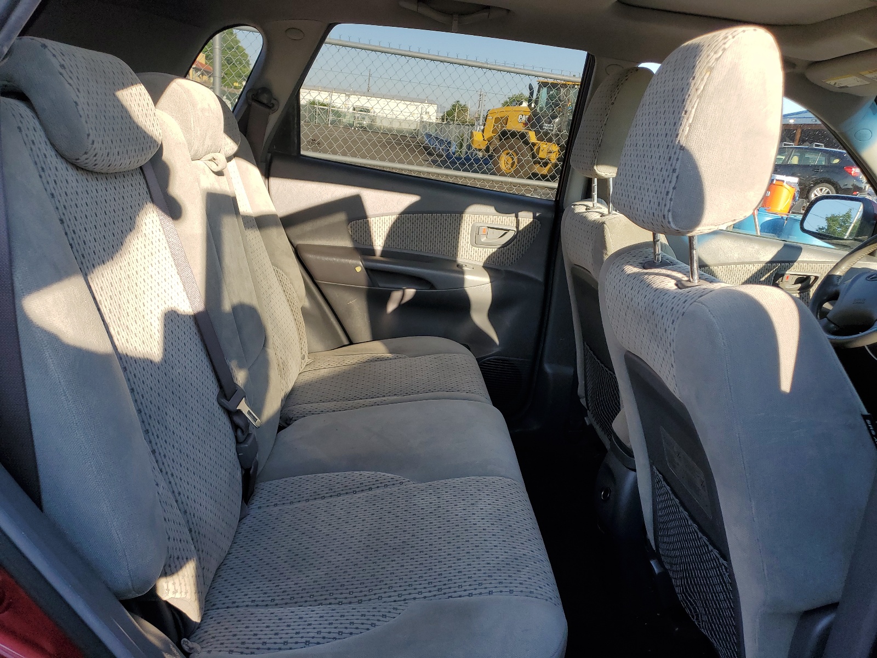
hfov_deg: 67.3
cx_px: 438
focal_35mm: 26
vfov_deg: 53.1
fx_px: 659
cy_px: 329
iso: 50
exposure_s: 1/714
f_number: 1.5
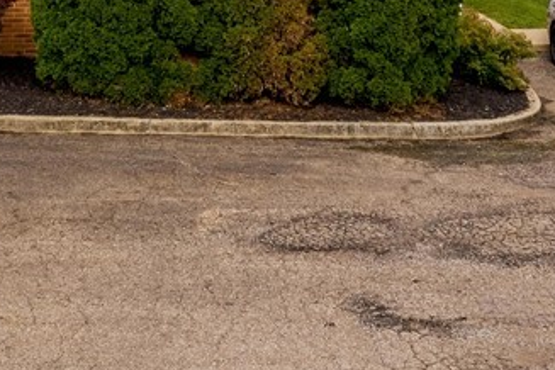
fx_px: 1434
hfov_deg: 21.9
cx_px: 244
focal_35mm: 93
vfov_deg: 13.8
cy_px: -181
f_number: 4.5
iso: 100
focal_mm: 10.26
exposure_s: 1/60
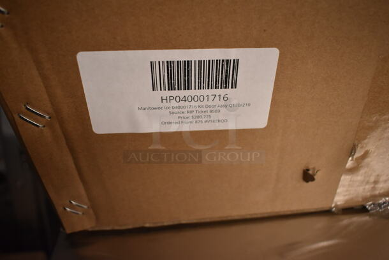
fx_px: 341
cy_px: 130
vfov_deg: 41.8
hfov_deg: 59.4
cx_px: 194
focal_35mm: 32
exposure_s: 1/125
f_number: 3.8
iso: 1100
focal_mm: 21
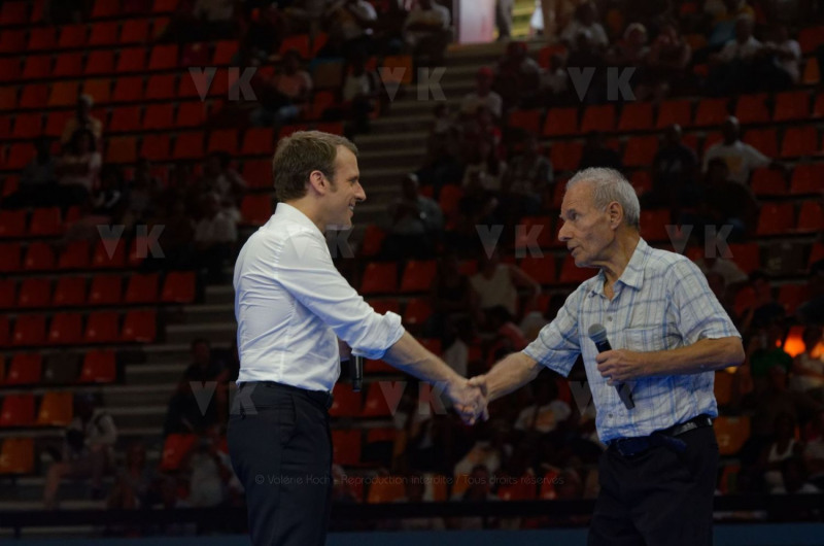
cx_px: 412
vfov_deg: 6.8
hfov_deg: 10.2
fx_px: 4626
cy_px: 273
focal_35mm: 202
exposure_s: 1/100
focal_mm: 135
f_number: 5.6
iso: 1000
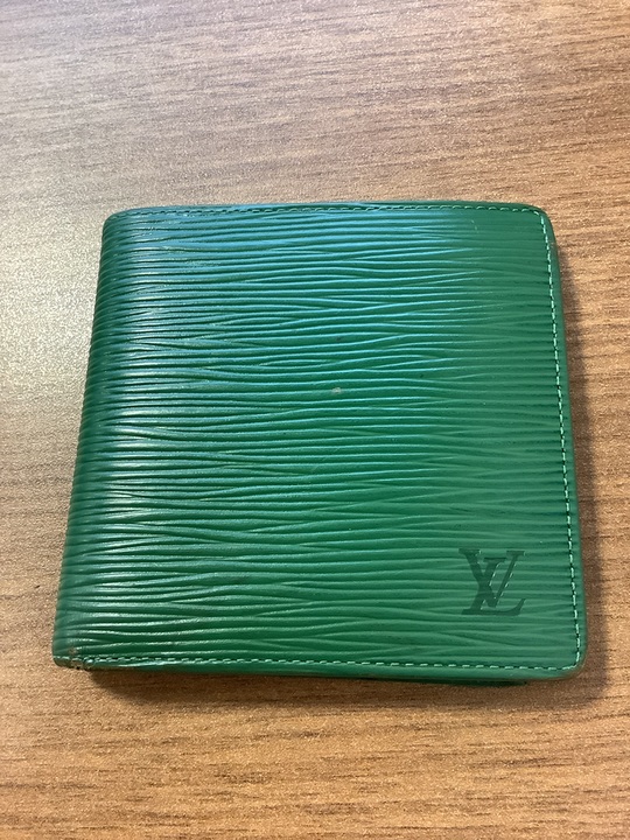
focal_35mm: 31
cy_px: 420
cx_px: 315
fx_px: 752
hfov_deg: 45.4
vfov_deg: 58.4
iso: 400
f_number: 2.4
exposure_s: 1/50
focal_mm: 3.3
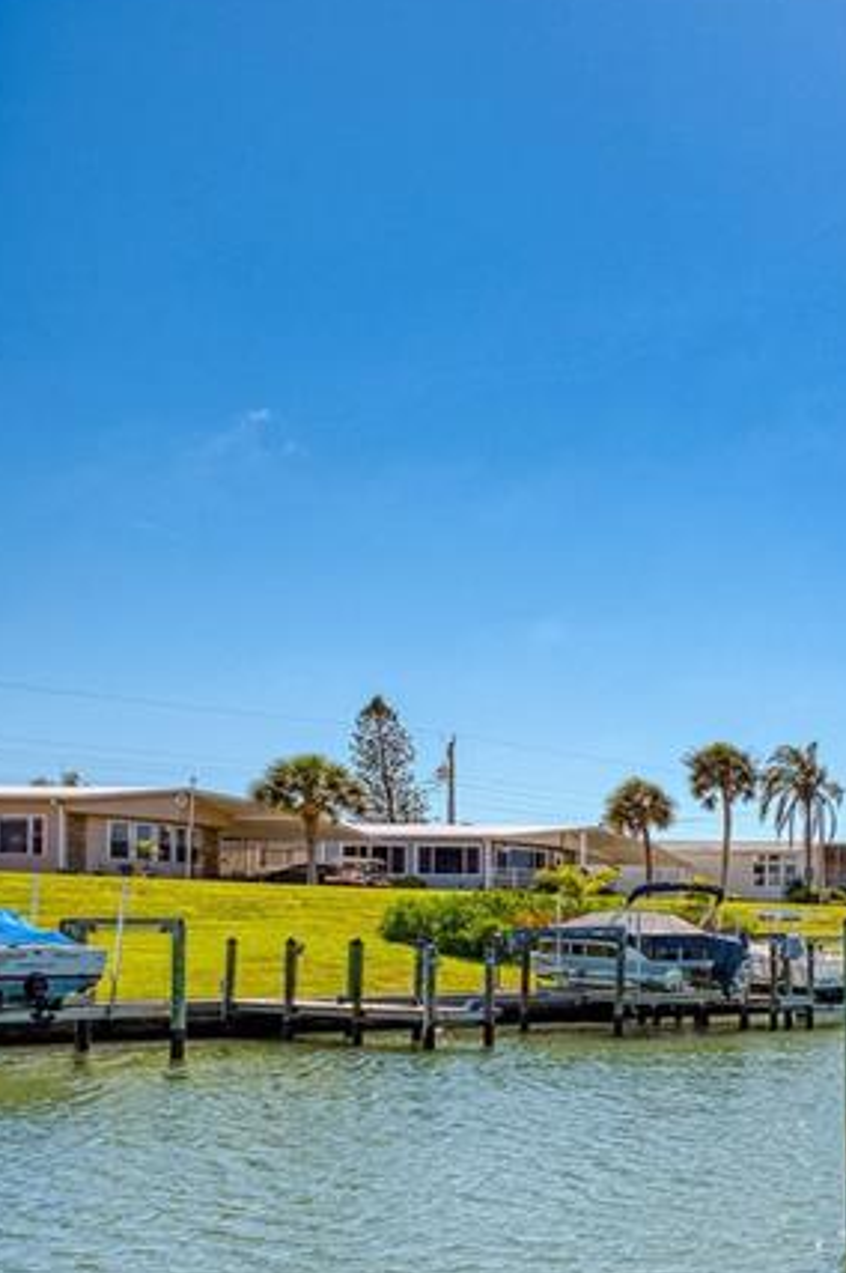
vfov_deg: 51.3
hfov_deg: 24.1
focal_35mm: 36
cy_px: 924
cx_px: 1409
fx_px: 1271
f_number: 7.1
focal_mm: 15
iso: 250
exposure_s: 1/800
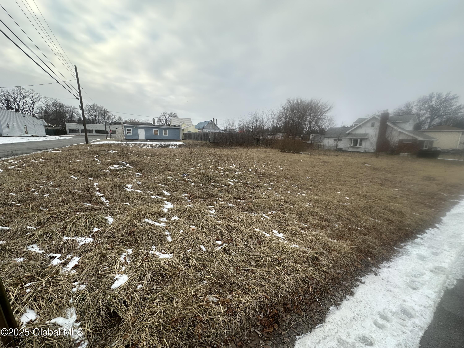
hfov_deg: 102.1
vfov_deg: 85.7
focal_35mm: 14
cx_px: 232
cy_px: 174
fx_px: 188
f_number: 2.2
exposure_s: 1/165
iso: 40
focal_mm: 2.22
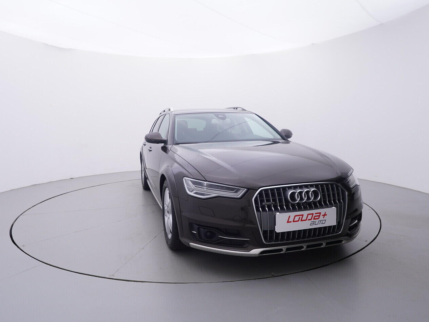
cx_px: 196
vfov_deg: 55.7
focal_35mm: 25
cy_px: 161
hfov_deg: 70.2
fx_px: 304
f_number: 5
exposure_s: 1/80
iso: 200
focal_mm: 15
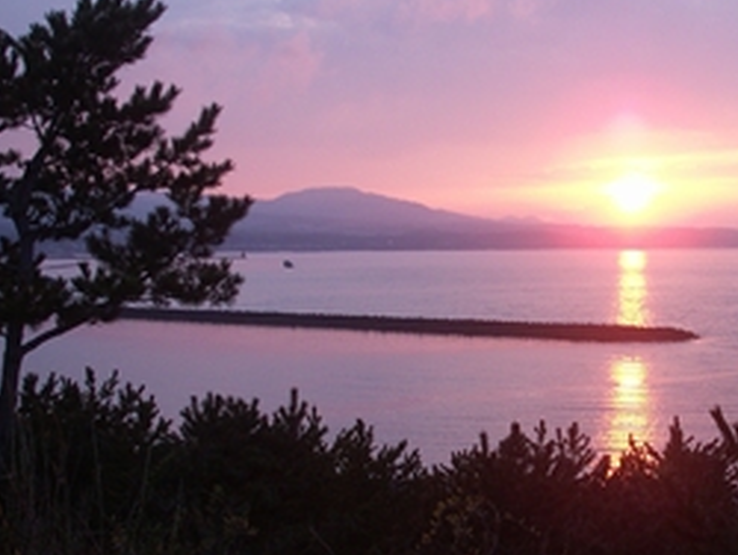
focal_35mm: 74
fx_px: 1579
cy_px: 329
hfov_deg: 25.6
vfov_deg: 19.9
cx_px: 646
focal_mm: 7.7
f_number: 3.5
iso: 50
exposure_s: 1/50
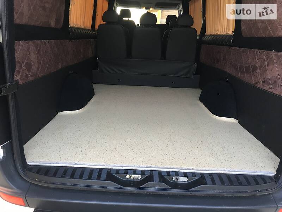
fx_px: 236
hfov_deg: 61.7
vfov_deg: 48.2
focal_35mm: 29
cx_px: 141
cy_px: 106
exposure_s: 1/33
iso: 50
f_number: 2.2
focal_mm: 4.2
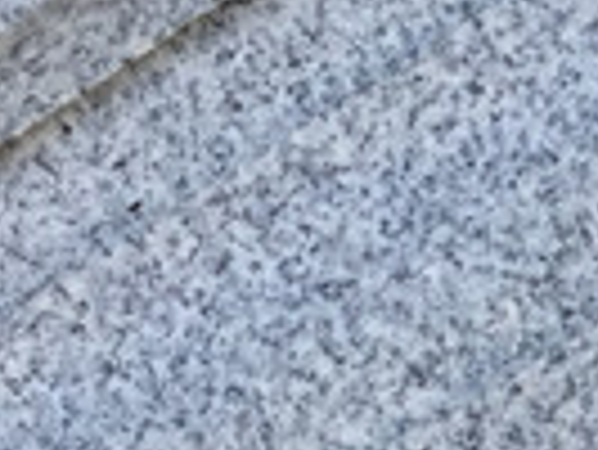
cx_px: 1196
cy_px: 1109
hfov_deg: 8.9
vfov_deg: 6.7
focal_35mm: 209
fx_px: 3614
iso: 25
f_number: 2.4
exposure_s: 1/471
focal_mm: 3.3
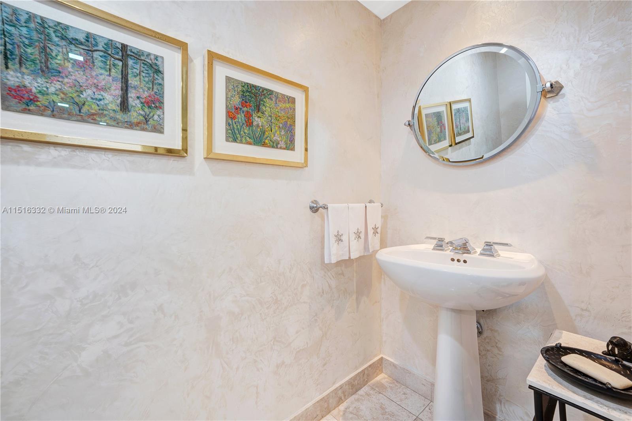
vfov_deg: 81.2
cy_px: 210
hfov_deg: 104.3
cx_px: 316
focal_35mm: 14
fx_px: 246
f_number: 8
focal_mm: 14
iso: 100
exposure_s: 2
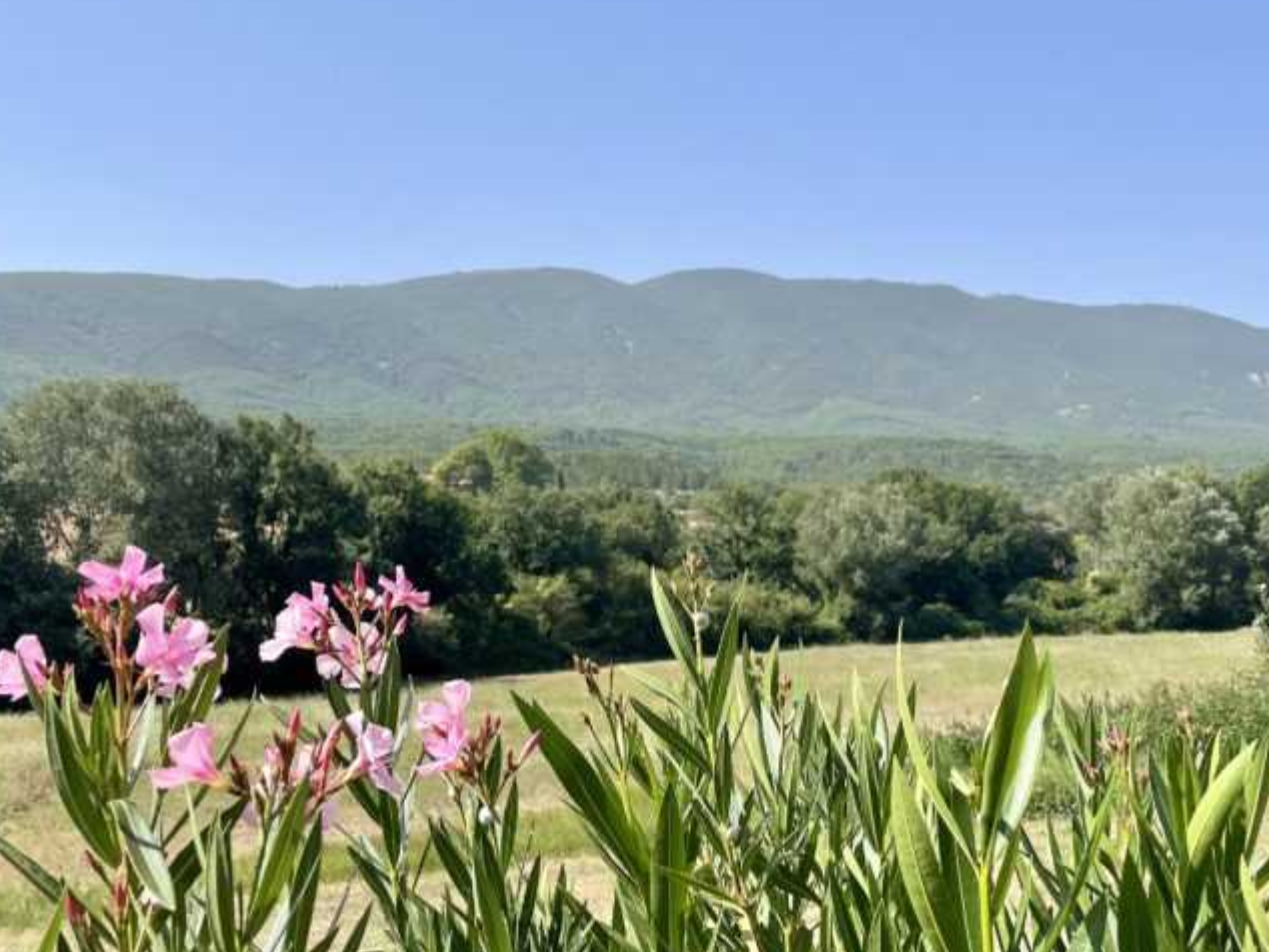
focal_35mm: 41
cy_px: 432
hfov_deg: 45.7
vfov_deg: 35.1
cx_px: 592
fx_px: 1504
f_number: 1.6
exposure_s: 1/3300
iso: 32
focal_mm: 4.2
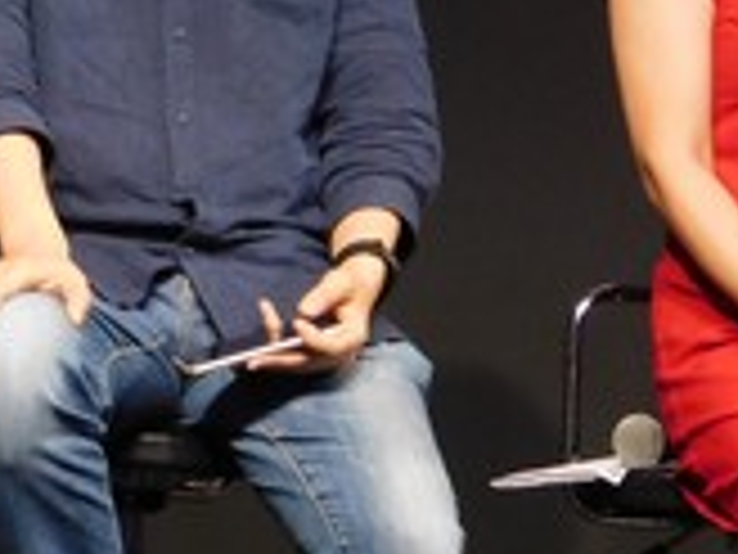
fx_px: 7675
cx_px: 158
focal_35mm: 360
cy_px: 63
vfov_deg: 4.1
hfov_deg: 5.5
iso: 400
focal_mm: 20.3
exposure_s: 1/30
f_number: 4.8
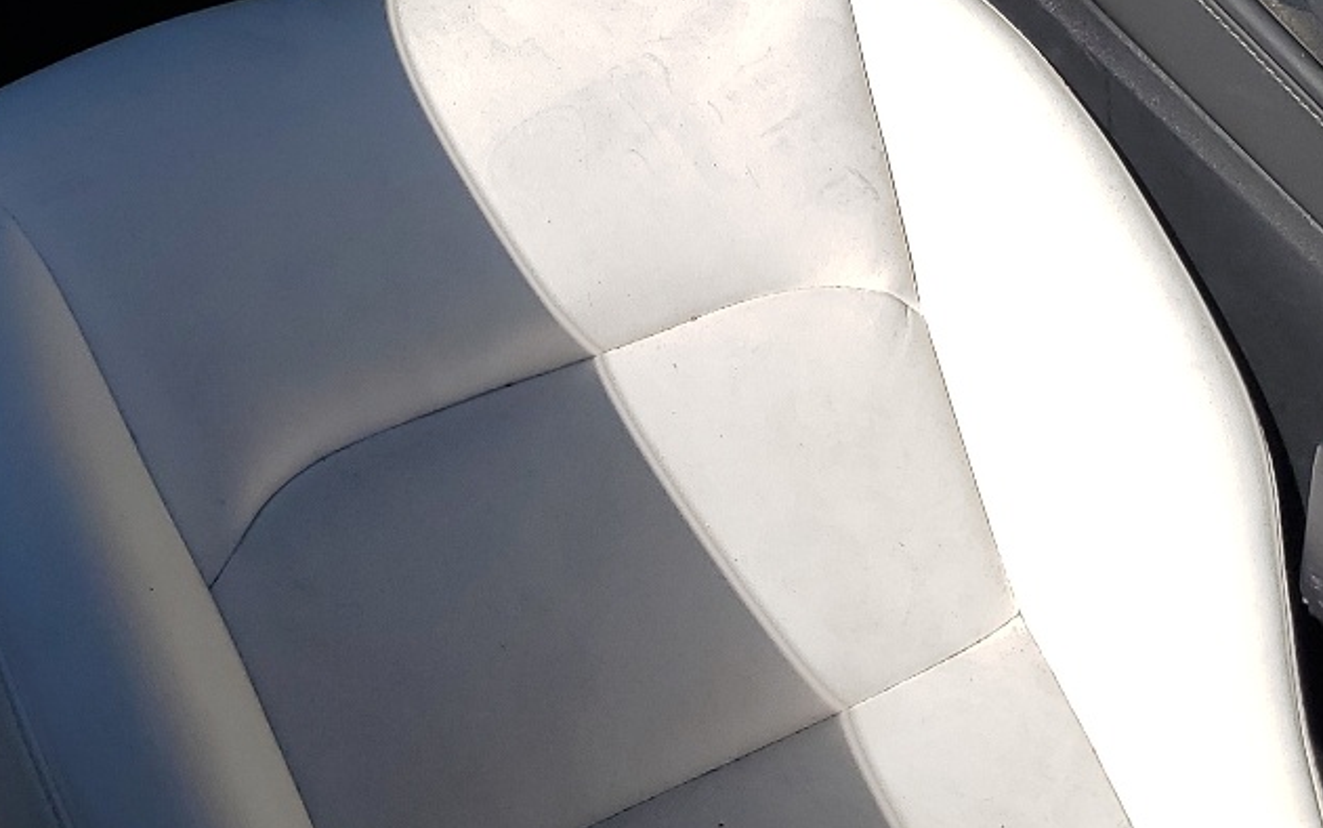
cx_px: 678
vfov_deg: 17.1
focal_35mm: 70
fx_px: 2524
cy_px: -347
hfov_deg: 29.4
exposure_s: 1/5000
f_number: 1.5
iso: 50
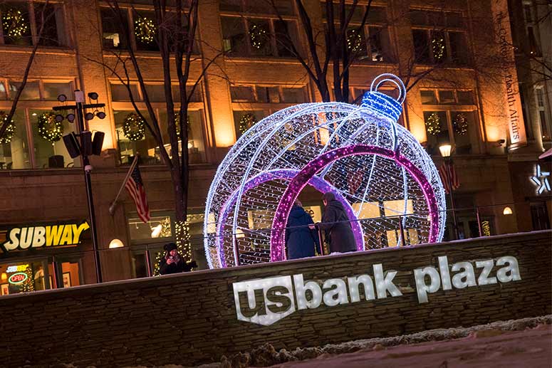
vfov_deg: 19.5
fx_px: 1073
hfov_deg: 28.8
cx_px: 276
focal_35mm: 70
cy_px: 184
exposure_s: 1/160
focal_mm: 70
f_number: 5.6
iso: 1600
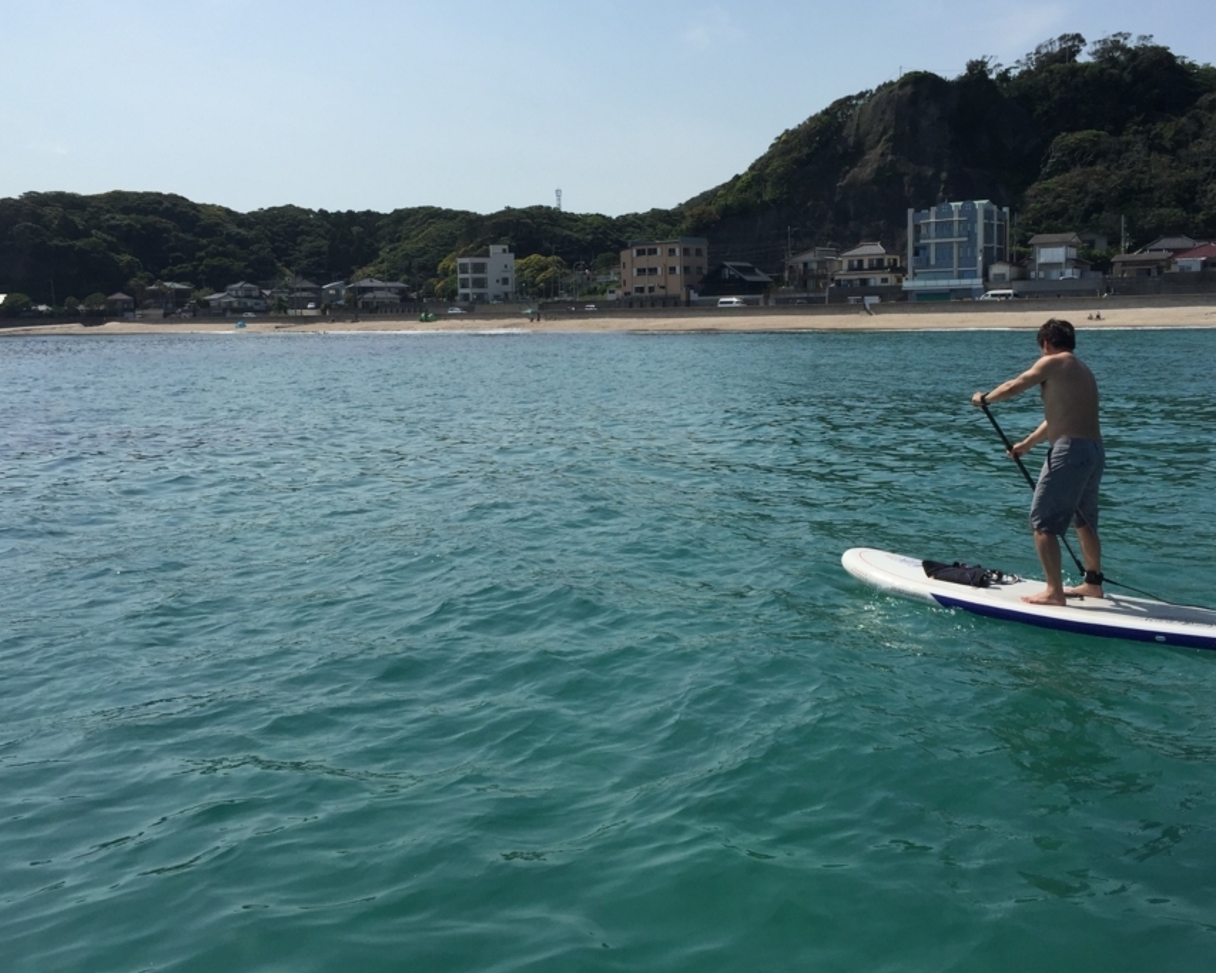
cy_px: 441
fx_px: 1223
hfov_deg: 52.8
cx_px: 666
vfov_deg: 43.3
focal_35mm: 34
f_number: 2.2
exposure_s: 1/3968
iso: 32
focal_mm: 4.15
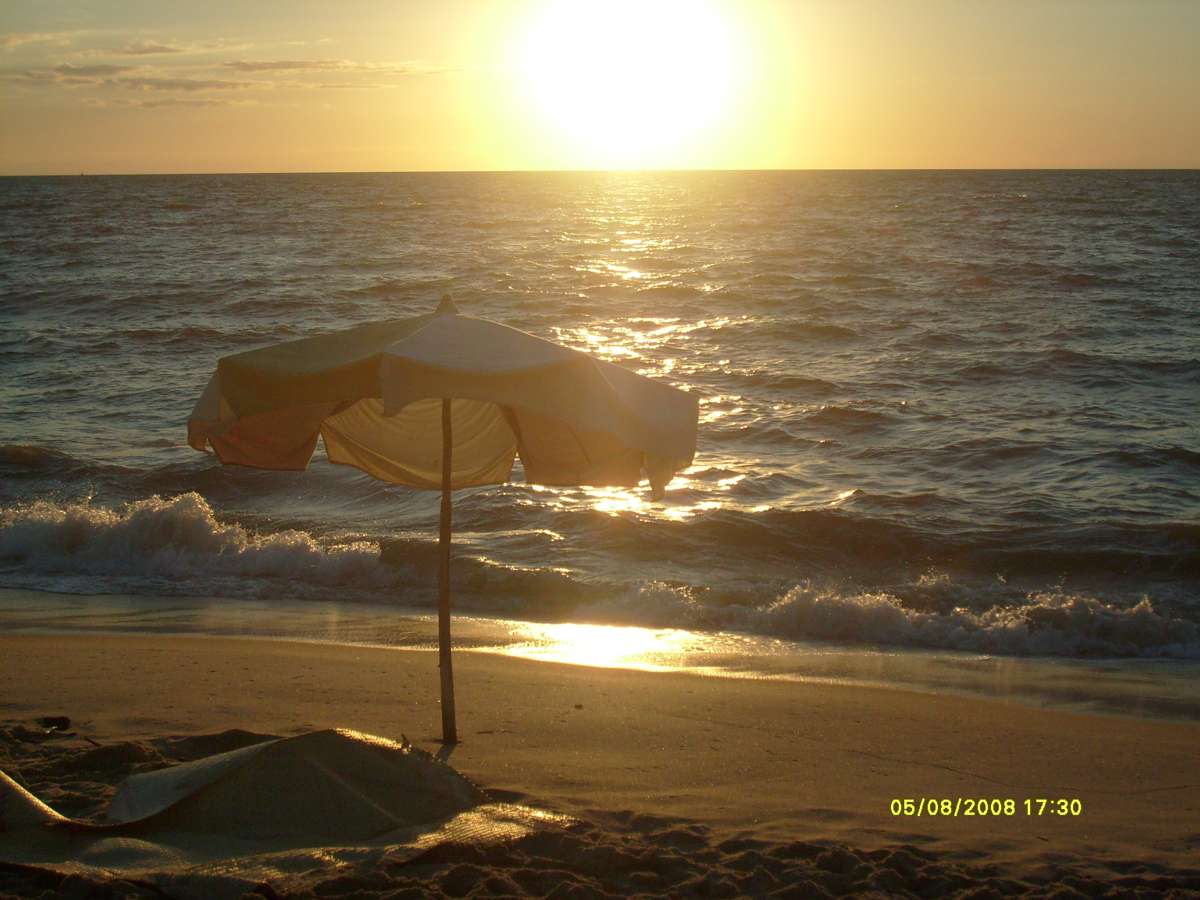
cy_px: 450
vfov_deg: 24.0
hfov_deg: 31.7
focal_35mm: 61
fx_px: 2115
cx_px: 600
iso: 80
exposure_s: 1/350
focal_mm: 10.3
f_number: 9.1
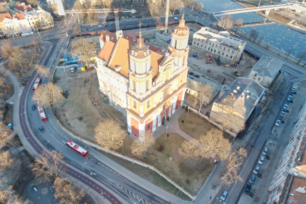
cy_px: 102
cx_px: 153
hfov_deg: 78.6
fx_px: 187
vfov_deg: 57.2
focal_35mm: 22
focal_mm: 8.38
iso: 110
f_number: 2.8
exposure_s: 1/240
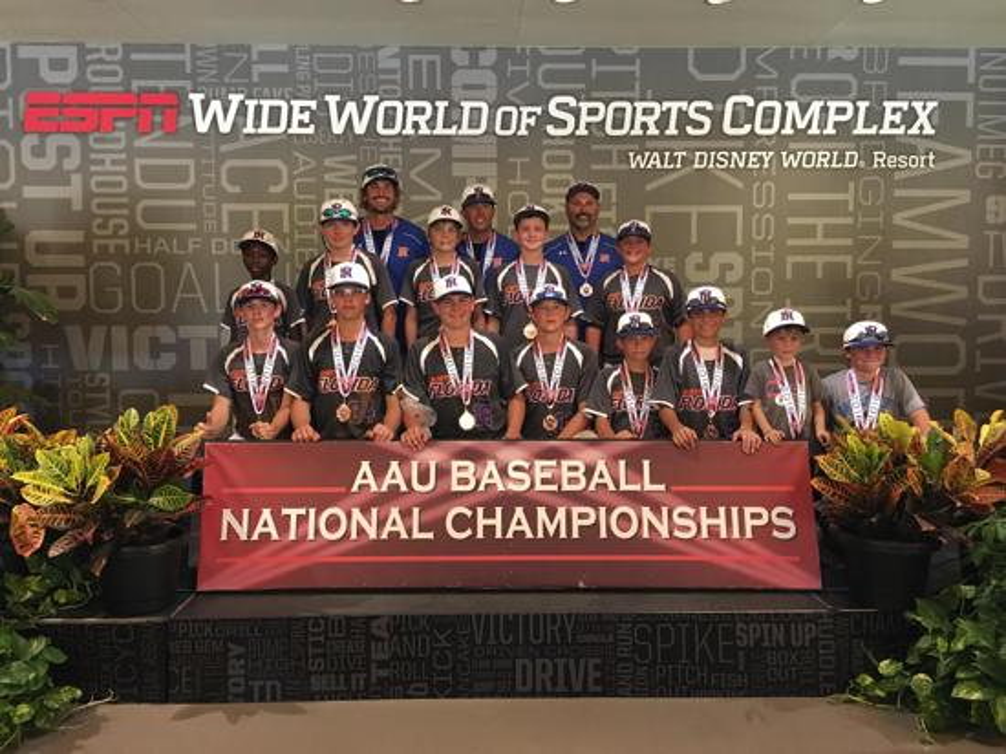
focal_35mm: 29
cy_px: 377
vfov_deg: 48.2
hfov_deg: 61.7
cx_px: 503
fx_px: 842
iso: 200
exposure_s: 1/15
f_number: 2.2
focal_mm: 4.15
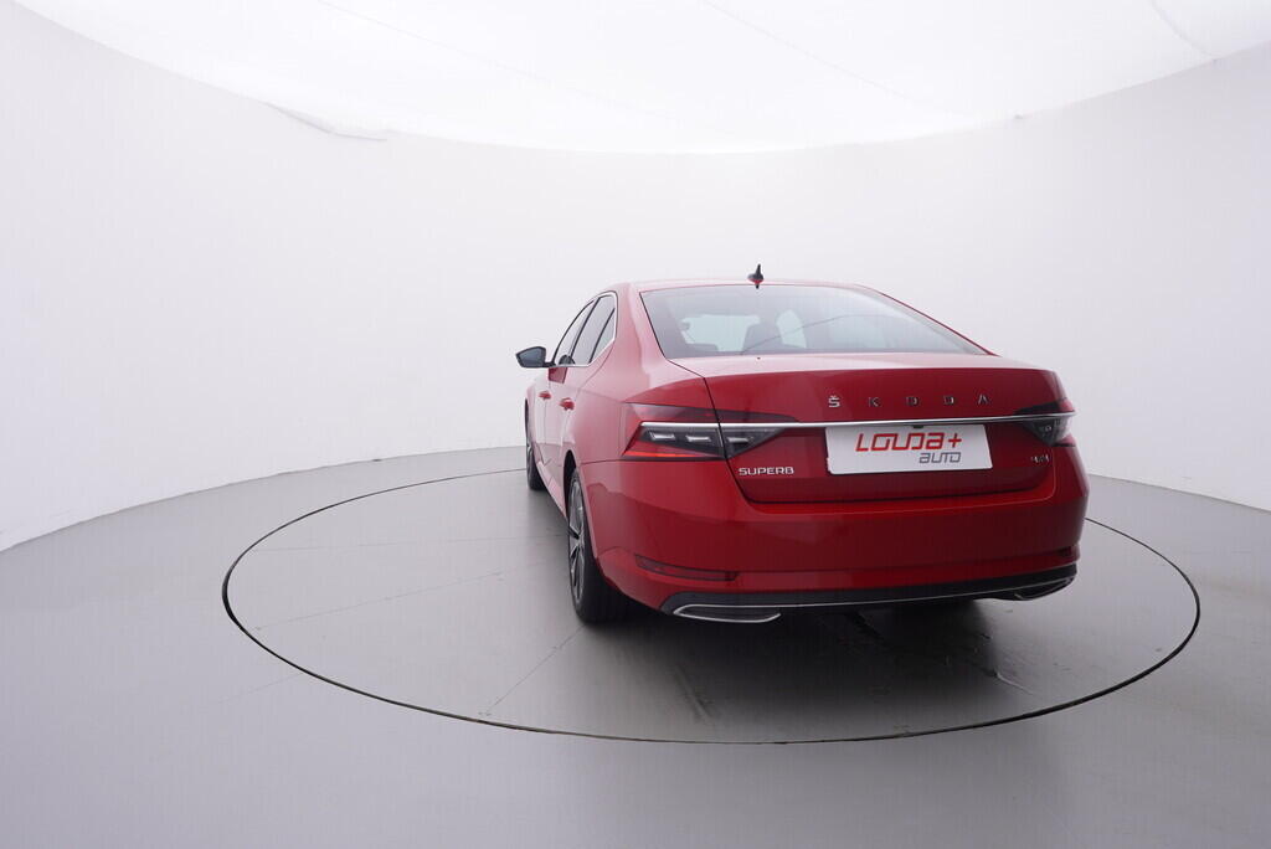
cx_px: 636
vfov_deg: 56.2
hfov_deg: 77.3
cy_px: 424
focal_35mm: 22
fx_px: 795
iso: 200
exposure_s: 1/80
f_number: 5
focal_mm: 15
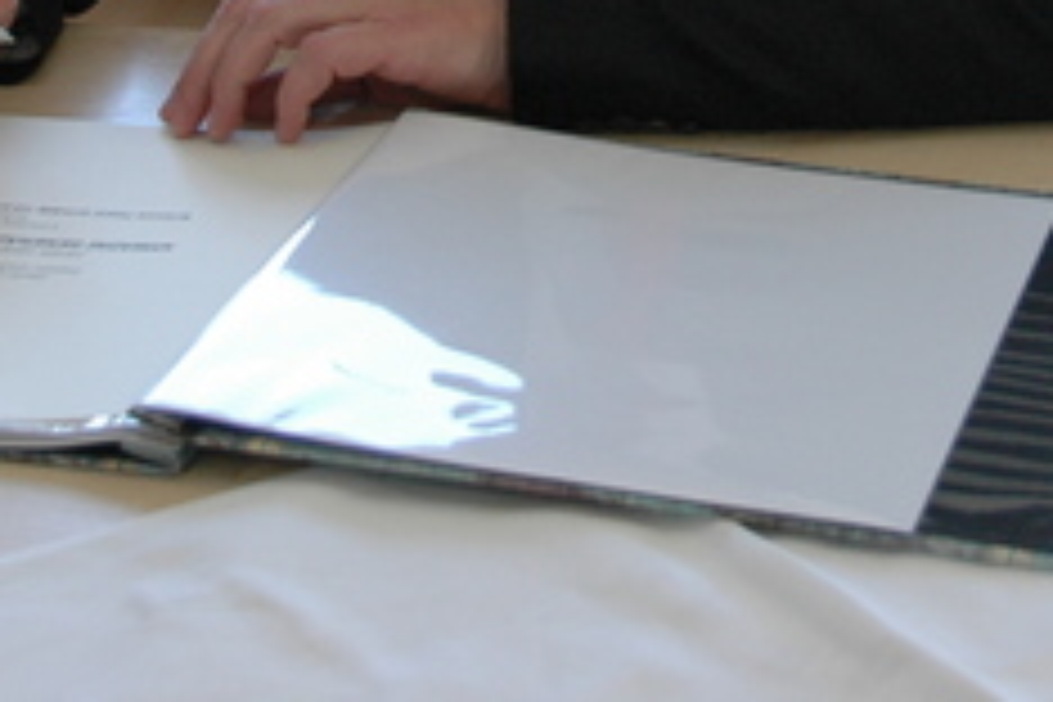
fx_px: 3725
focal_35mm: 127
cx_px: 648
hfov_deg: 16.1
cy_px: -248
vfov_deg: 10.5
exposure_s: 1/100
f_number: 5
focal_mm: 31
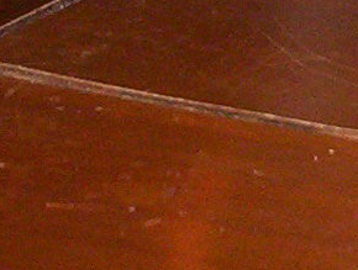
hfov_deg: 9.0
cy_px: -387
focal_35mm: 214
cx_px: 532
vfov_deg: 6.6
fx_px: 2219
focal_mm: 4.99
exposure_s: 1/60
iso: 140
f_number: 4.5
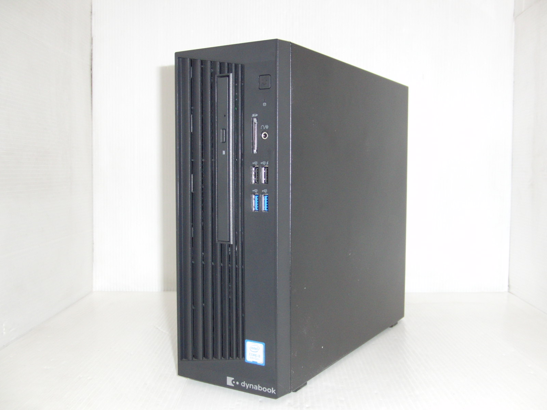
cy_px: 205
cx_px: 274
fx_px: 585
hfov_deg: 50.1
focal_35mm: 37
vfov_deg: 38.7
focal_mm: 6.42
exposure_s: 1/80
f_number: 3.6
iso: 400
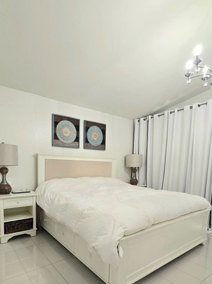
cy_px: 179
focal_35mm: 19
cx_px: 94
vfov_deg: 82.9
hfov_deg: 68.4
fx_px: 155
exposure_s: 1/60.2
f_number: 2.2
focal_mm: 2.2
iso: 125
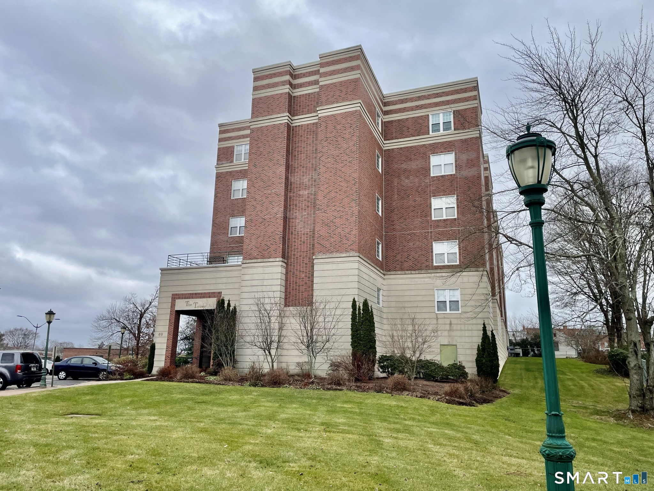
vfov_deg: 53.1
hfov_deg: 67.3
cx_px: 327
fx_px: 491
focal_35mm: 26
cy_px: 246
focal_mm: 4.2
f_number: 1.6
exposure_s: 1/1949
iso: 32
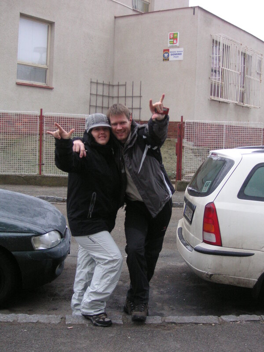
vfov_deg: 42.9
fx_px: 447
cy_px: 176
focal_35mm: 44
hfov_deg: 32.9
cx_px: 132
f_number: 3.1
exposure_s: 1/45
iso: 100
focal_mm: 7.3
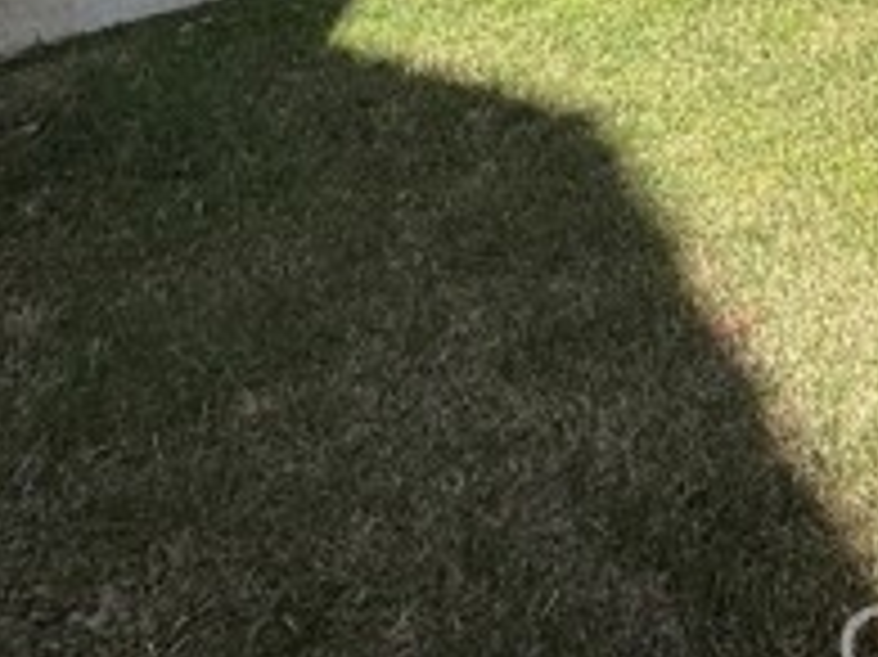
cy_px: -369
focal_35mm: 46
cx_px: 1288
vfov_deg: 23.8
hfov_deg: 28.5
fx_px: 1166
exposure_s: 1/734
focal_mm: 2.22
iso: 50
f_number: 2.2
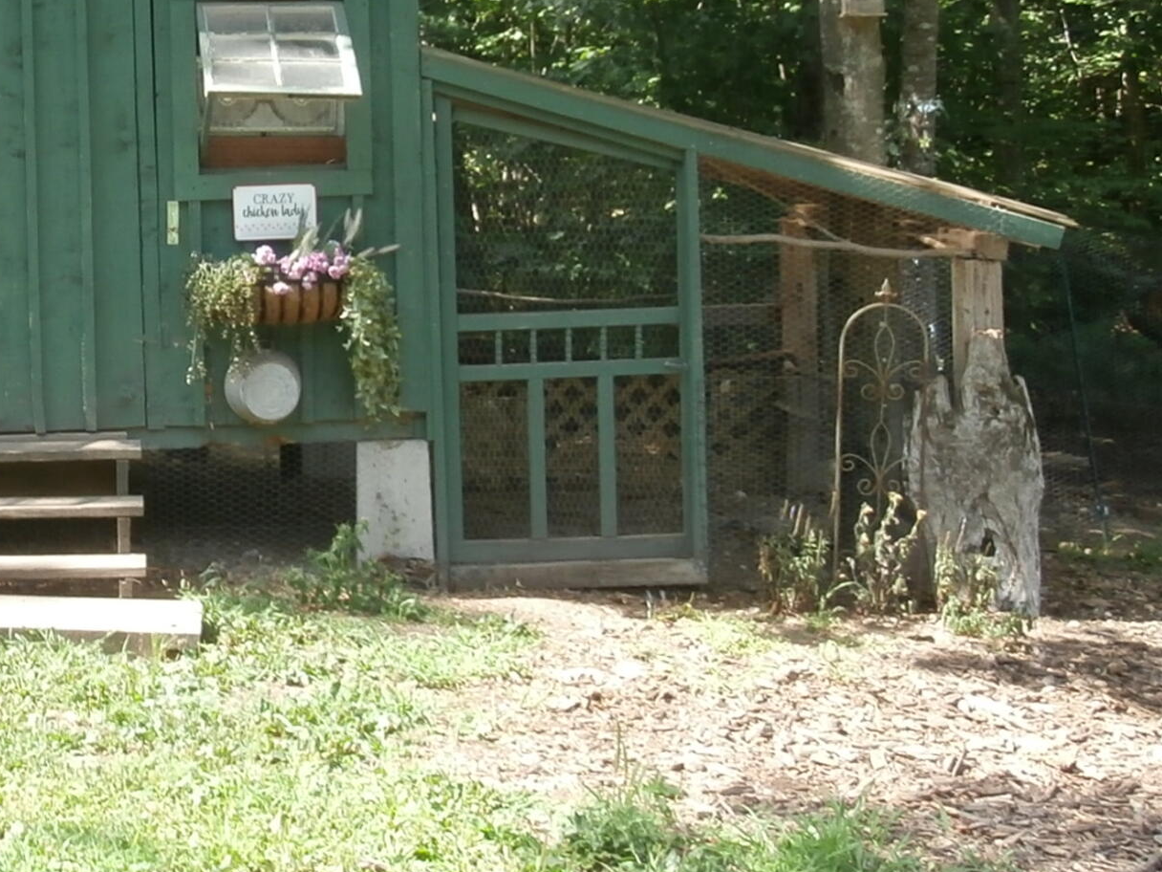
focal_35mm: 74
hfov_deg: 24.7
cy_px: 177
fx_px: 2484
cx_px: -94
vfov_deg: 19.7
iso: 100
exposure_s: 1/125
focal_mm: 5.36
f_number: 3.5
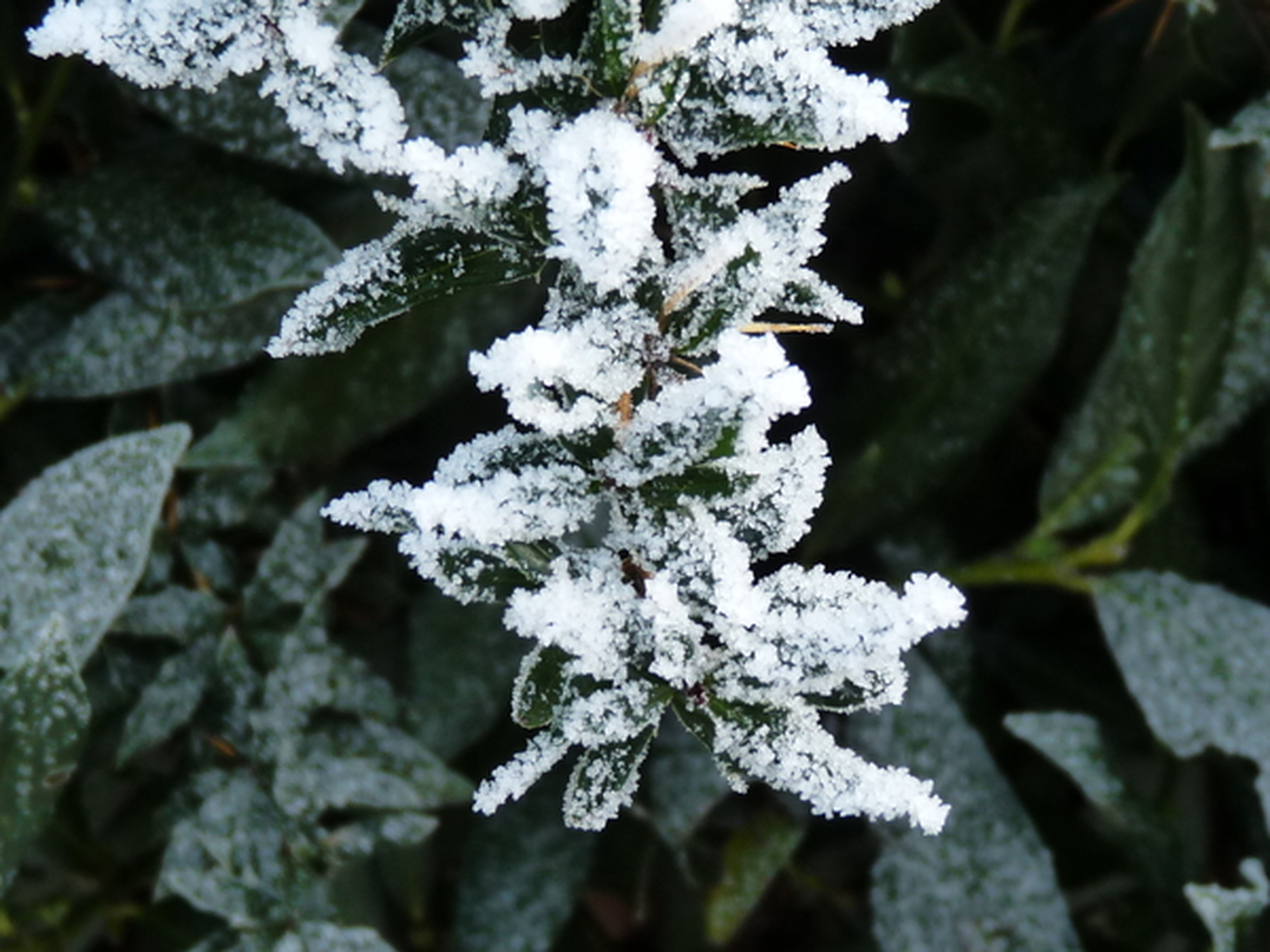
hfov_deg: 21.1
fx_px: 3412
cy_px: 476
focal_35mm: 93
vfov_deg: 15.9
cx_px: 635
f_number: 3.2
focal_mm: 9.5
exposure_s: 1/100
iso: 160
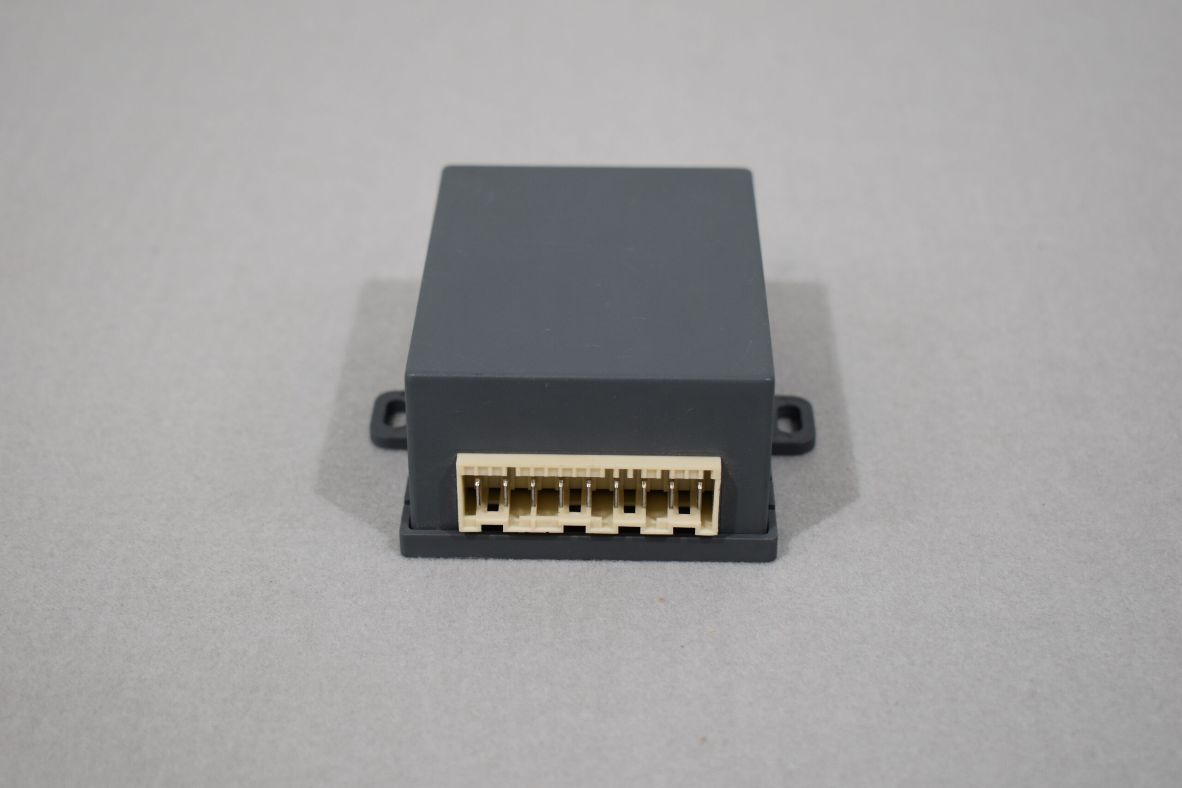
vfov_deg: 22.6
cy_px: 394
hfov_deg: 33.4
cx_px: 591
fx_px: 1970
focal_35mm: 60
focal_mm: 40
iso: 400
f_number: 5.6
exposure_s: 1/125
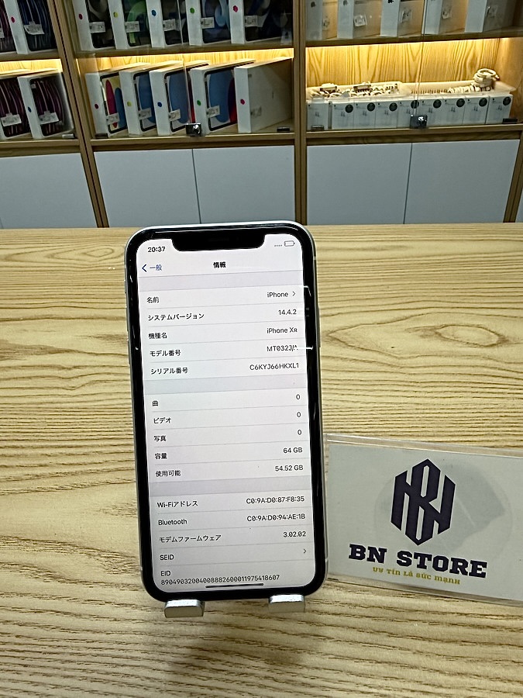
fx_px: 483
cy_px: 349
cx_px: 262
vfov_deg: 71.6
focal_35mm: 24
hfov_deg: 56.8
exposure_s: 1/120
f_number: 2.2
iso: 64
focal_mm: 2.22
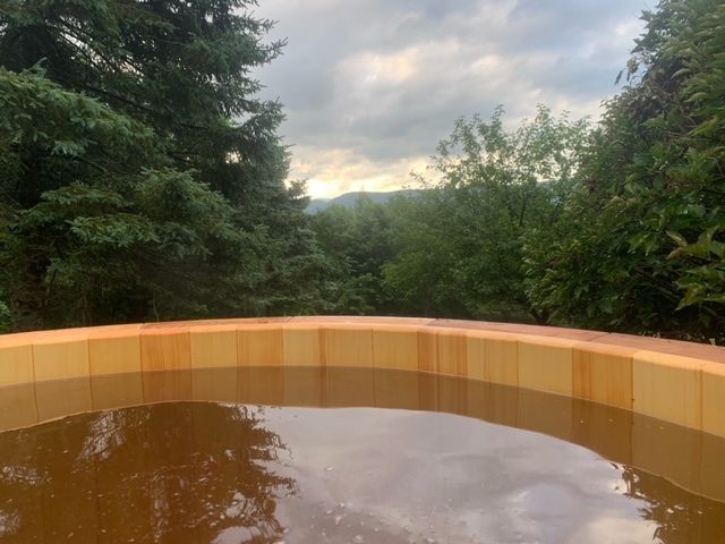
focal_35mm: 26
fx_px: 545
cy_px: 272
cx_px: 362
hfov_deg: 67.3
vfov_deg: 53.1
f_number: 1.8
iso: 25
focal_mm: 4.25
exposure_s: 1/301
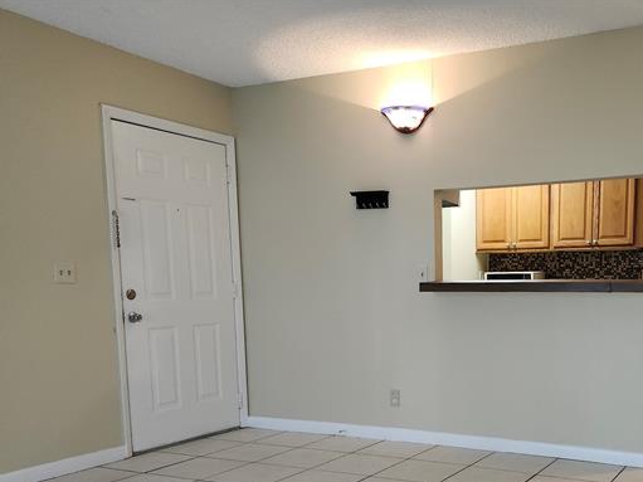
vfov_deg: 38.4
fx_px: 669
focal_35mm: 36
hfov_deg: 49.3
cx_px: 483
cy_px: 375
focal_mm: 5.54
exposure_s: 1/30
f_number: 1.8
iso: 100
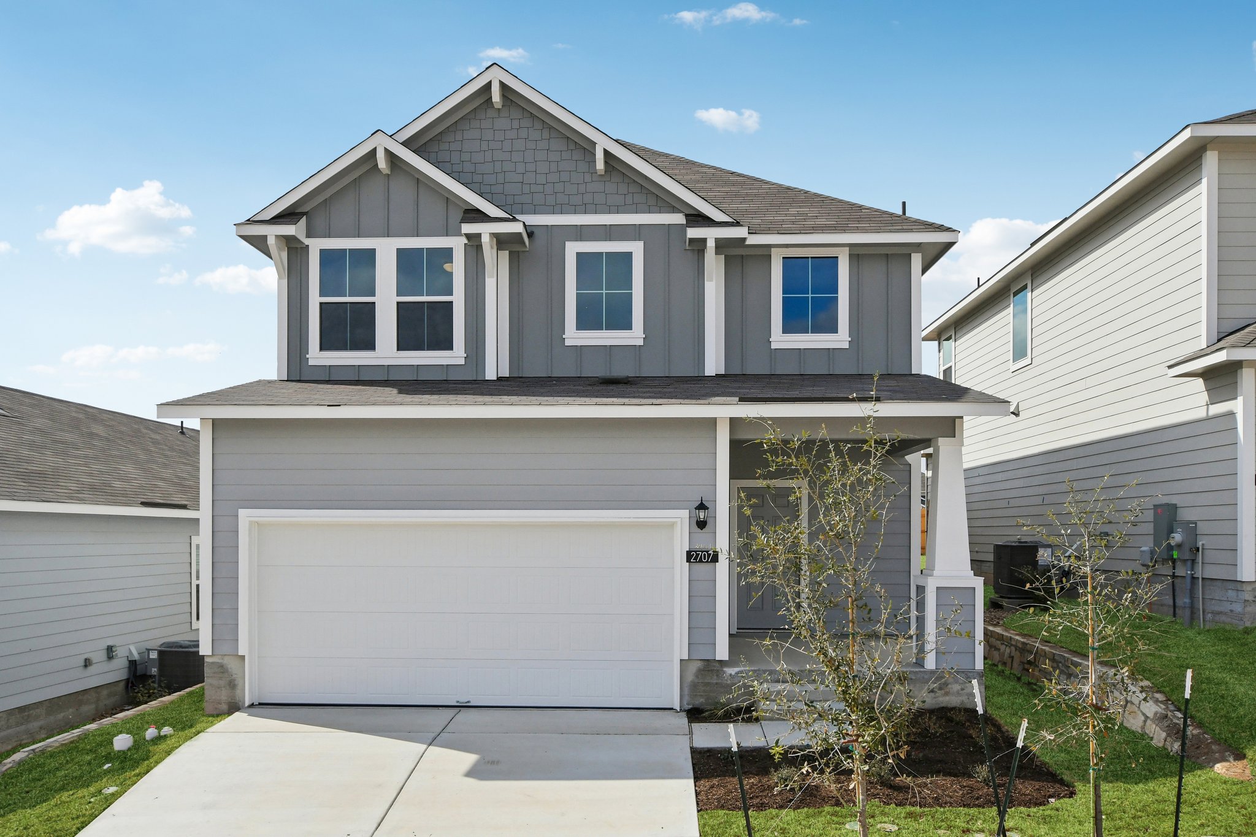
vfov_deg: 47.9
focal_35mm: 27
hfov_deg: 67.4
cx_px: 628
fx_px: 942
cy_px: 418
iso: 400
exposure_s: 1/2500
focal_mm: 18
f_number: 8
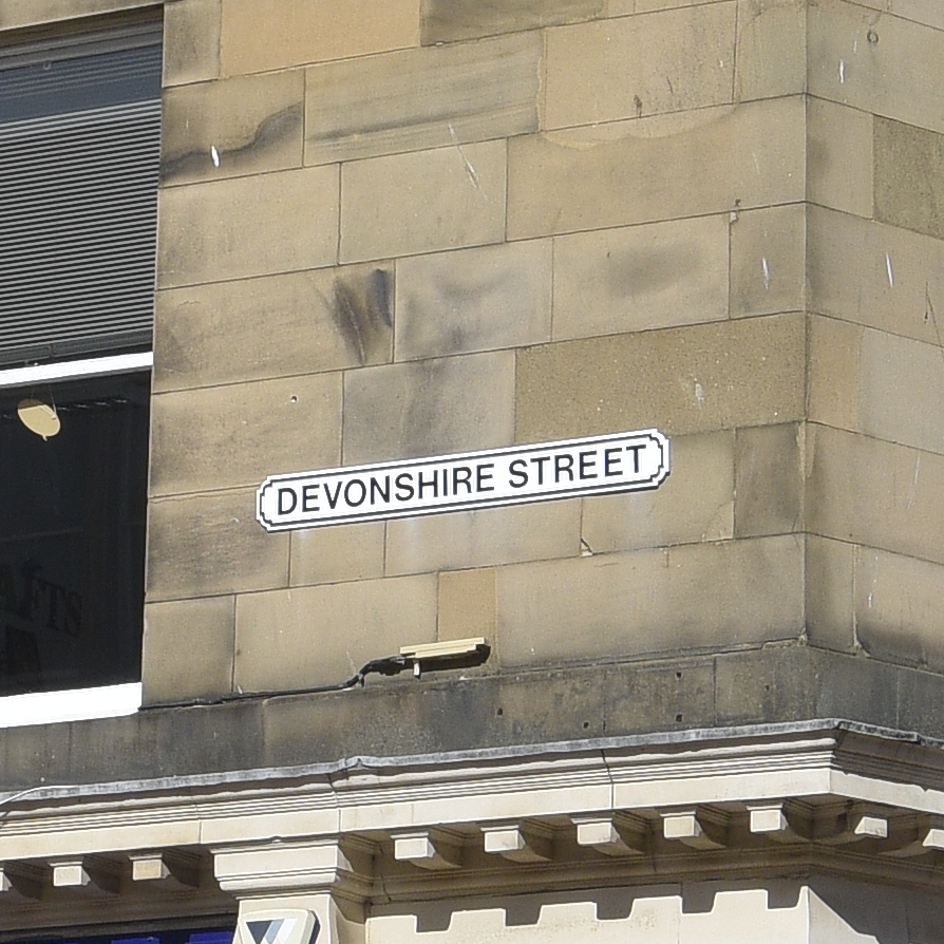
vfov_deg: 10.4
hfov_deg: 10.4
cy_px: 503
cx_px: 584
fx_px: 5183
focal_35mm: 168
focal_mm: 24
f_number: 11
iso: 160
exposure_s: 1/500
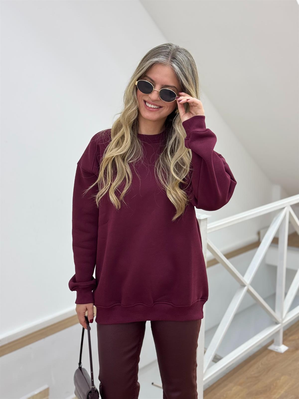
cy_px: 200
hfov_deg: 30.3
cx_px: 150
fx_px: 553
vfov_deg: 39.7
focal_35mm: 48
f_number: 1.78
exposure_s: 1/50
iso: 80
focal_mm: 6.76
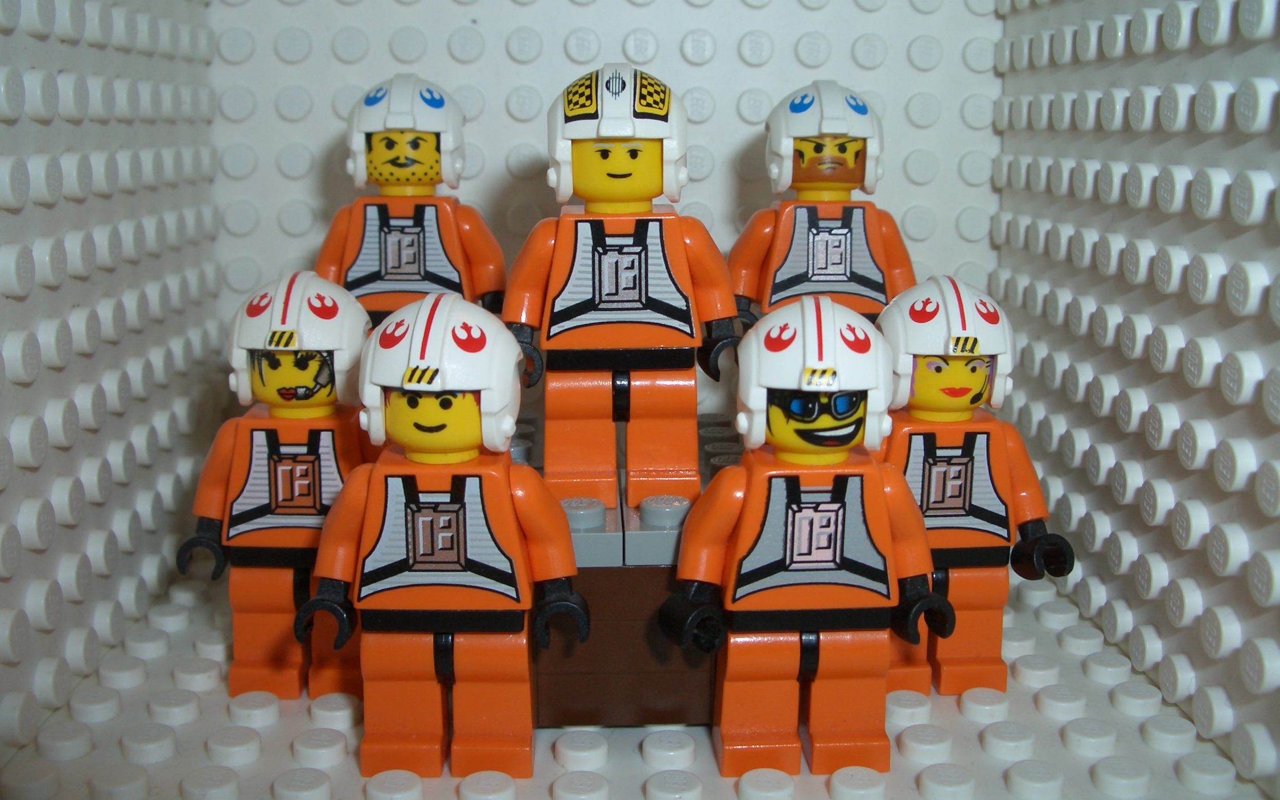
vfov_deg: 33.5
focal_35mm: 38
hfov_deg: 51.5
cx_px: 635
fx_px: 1326
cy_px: 334
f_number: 4.3
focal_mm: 5.8
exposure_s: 1/60
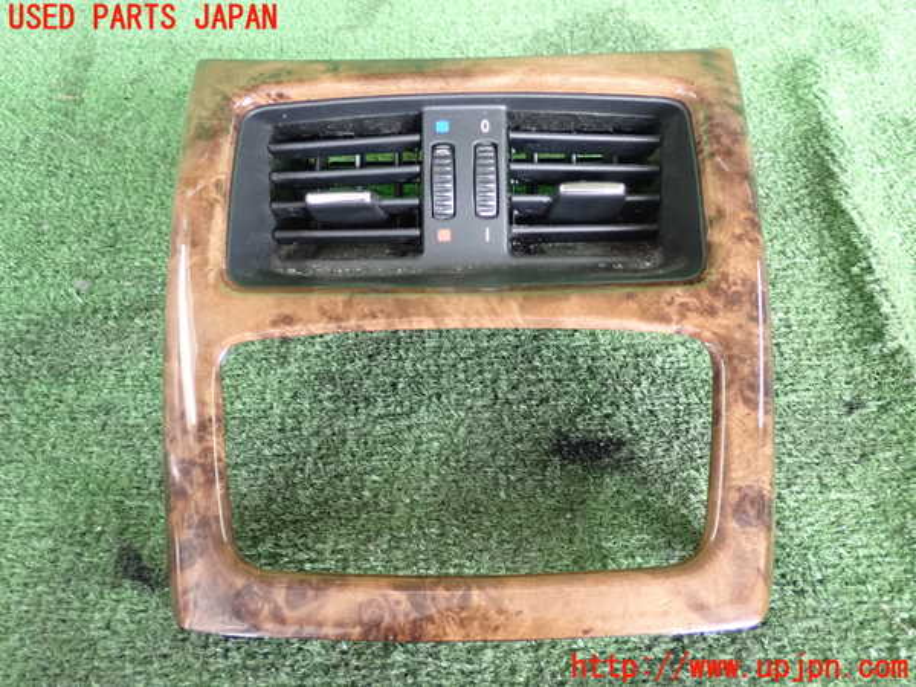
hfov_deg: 45.8
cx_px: 458
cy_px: 344
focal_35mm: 41
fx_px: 1085
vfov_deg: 35.1
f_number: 2.8
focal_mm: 7.31
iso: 1250
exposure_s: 1/125
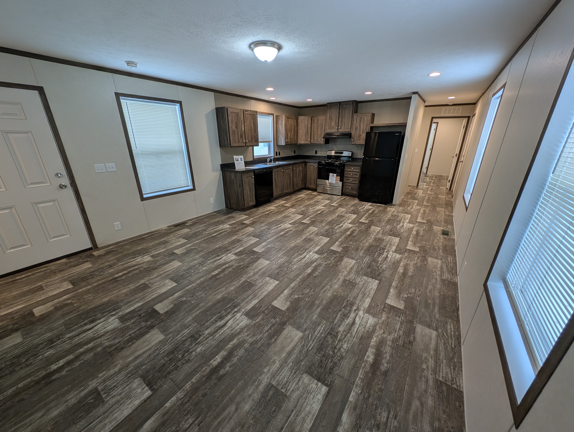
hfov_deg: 110.5
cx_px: 287
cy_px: 216
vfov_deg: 94.6
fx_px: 199
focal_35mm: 12
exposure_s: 1/120
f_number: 1.95
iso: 66
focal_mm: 2.23
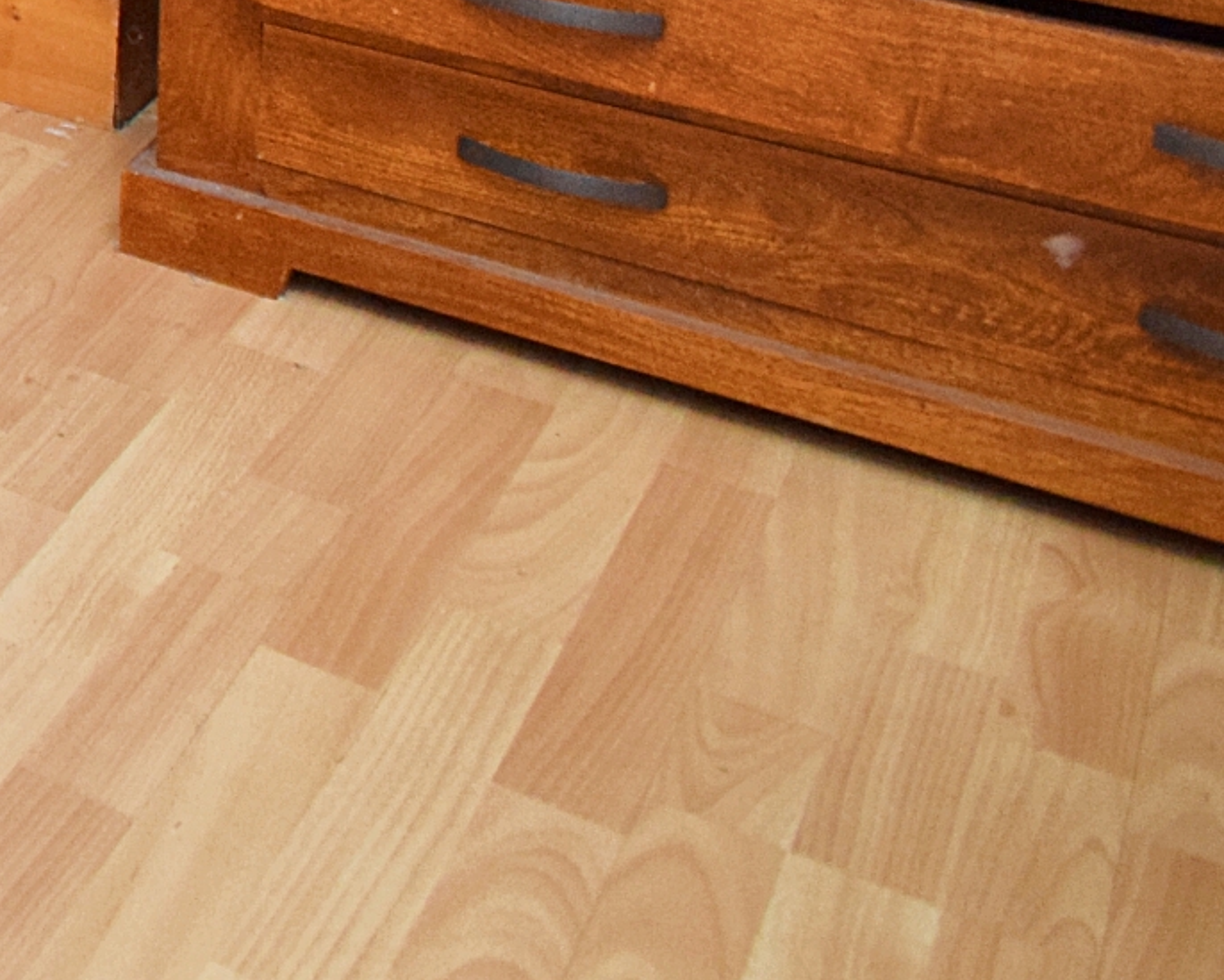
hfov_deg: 17.4
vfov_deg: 18.8
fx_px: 2283
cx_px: -1402
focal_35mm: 63
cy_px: -769
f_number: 4.5
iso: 1100
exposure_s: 1/60
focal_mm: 10
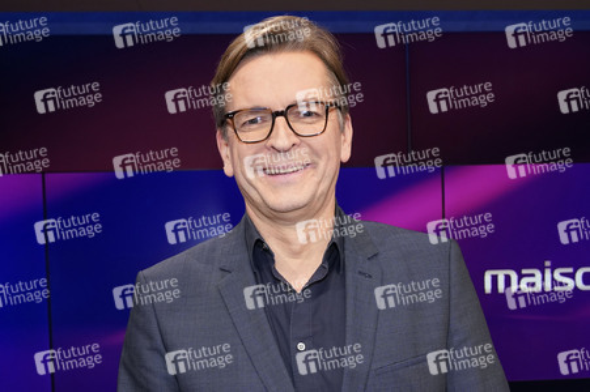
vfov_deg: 46.3
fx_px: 459
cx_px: 295
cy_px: 196
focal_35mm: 28
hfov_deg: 65.5
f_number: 5.6
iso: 2000
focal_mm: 28
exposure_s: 1/125
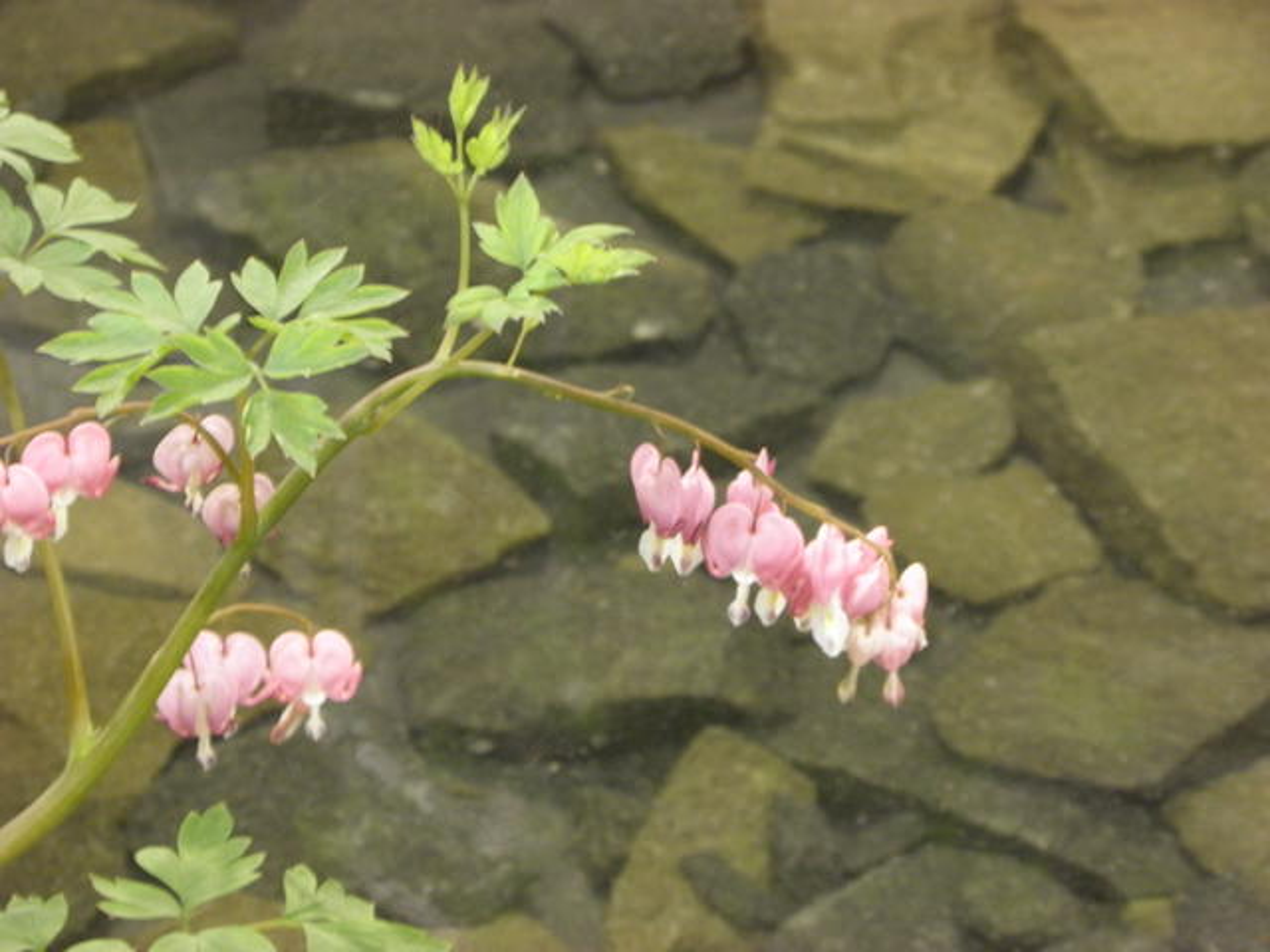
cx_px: 635
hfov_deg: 9.4
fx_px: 7741
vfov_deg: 7.0
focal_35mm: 211
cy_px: 476
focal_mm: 37.67
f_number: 4.5
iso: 400
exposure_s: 1/5
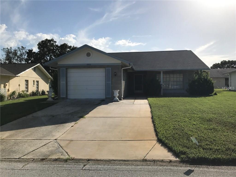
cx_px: 118
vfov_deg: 49.7
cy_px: 88
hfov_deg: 63.4
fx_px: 191
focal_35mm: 28
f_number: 1.8
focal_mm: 3.99
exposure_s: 1/5650
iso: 25
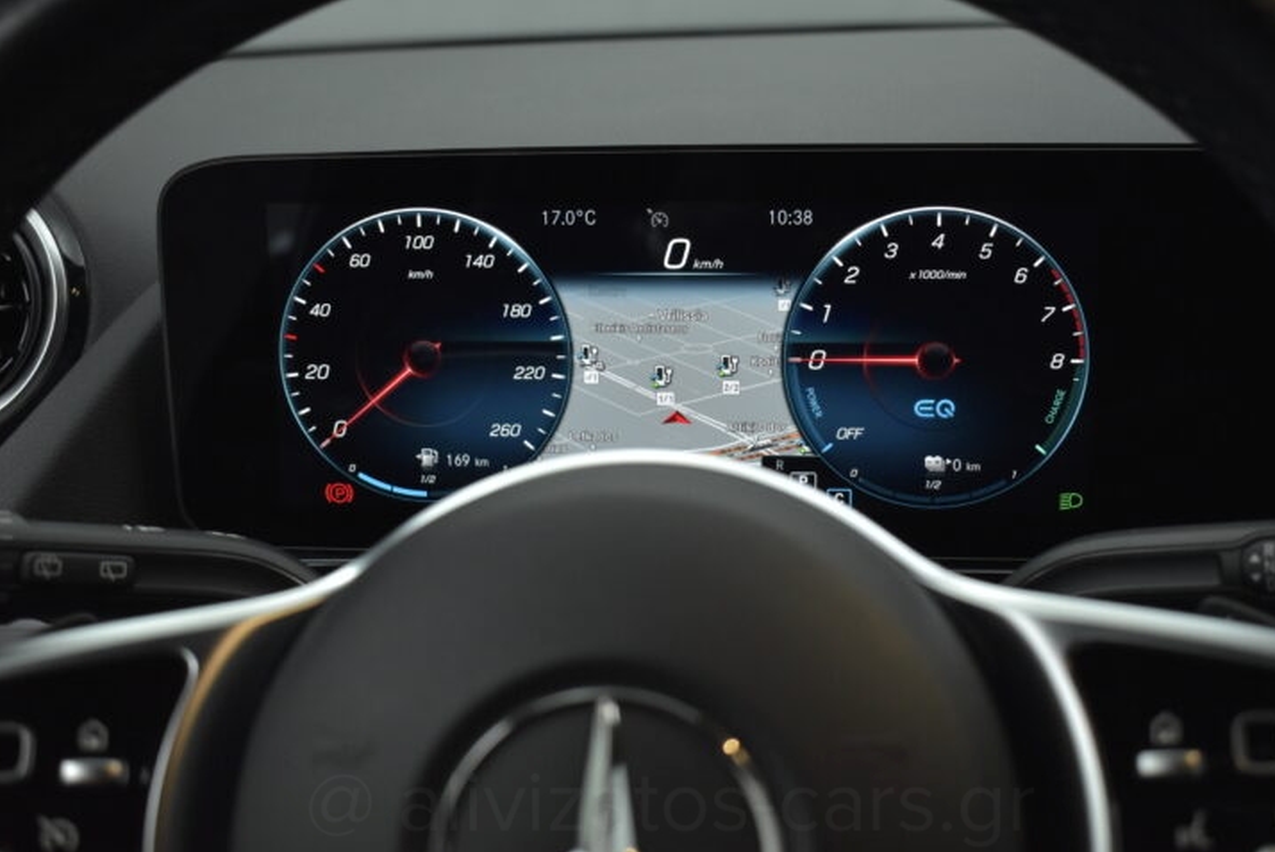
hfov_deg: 44.9
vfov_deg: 30.9
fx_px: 1543
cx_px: 670
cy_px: 413
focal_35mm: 44
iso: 1600
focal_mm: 27
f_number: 4
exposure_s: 1/160
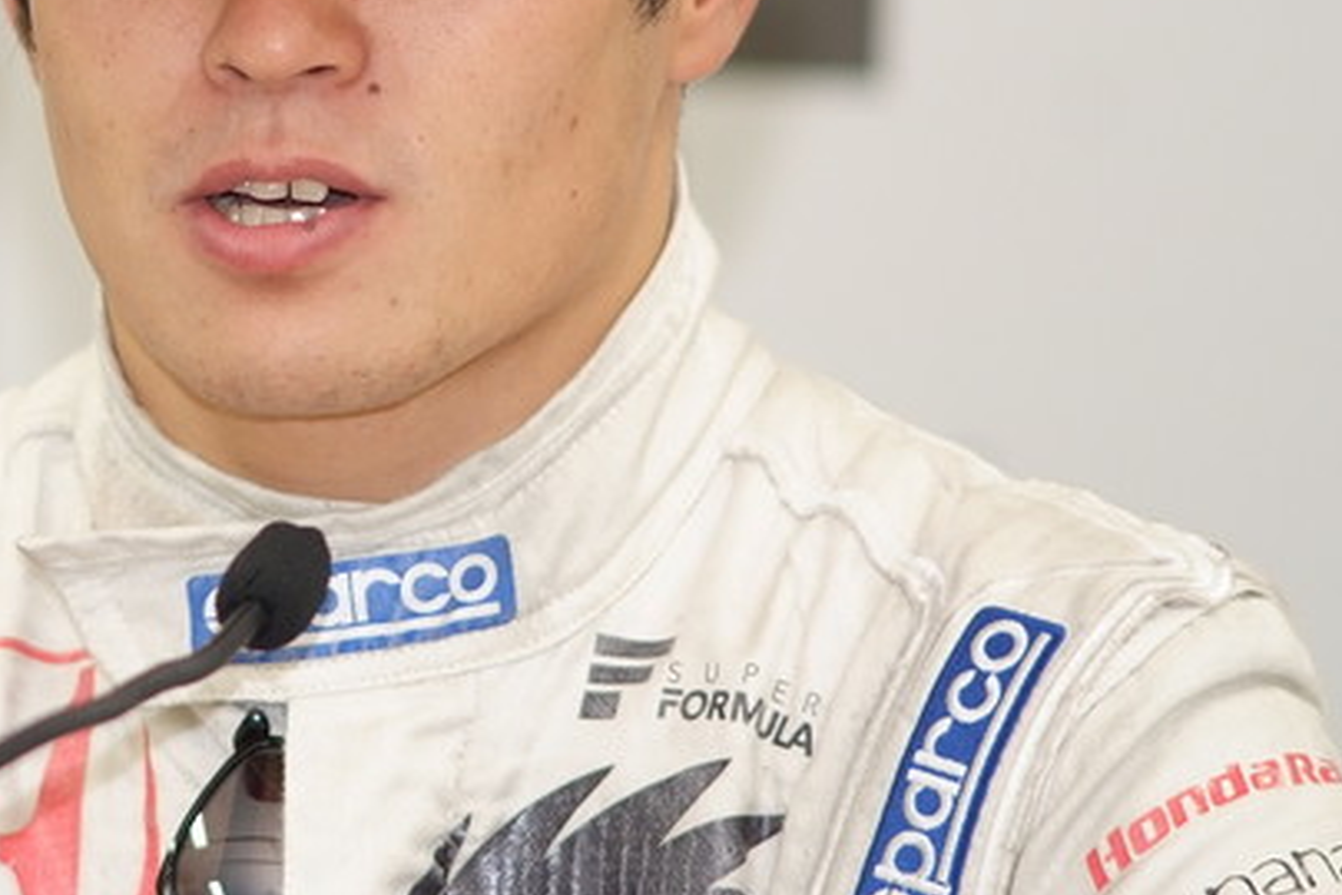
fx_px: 17892
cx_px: 229
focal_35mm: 480
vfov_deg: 2.9
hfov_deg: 4.3
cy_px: 159
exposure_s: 1/250
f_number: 2.8
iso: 800
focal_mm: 180
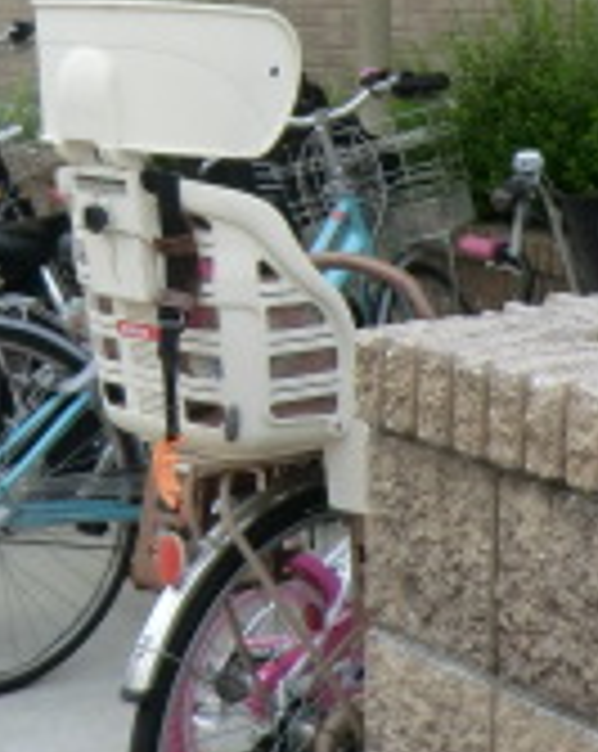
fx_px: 1997
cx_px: 198
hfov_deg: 17.0
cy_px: 248
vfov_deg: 21.2
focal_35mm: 90
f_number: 3.2
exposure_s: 1/500
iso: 80
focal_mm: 4.3
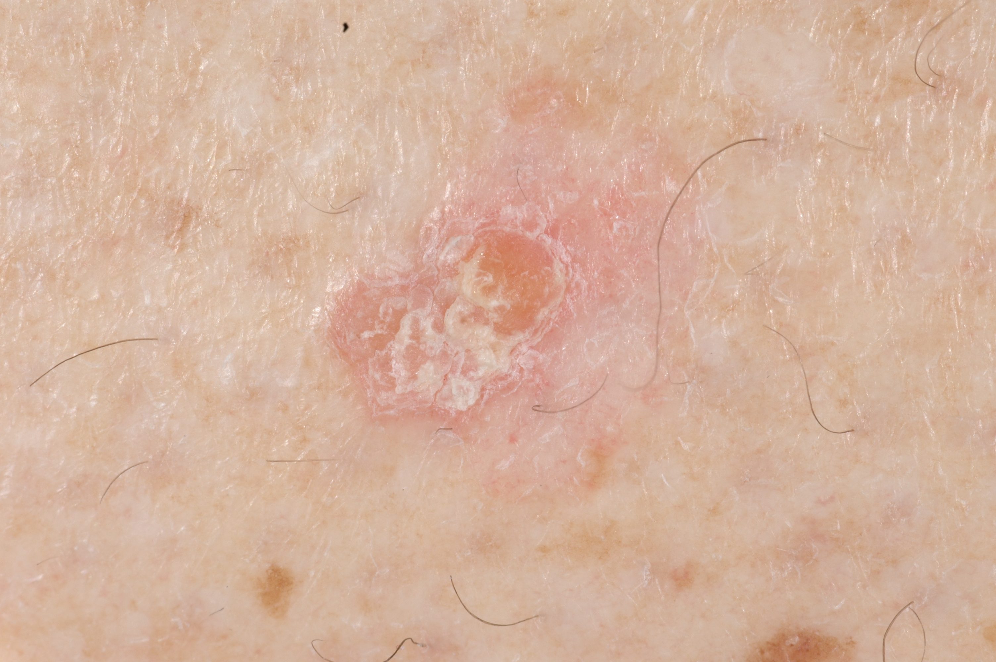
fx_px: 4354
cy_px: 331
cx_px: 498
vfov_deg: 8.7
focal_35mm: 158
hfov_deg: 13.1
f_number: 32
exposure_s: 1/500
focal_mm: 105
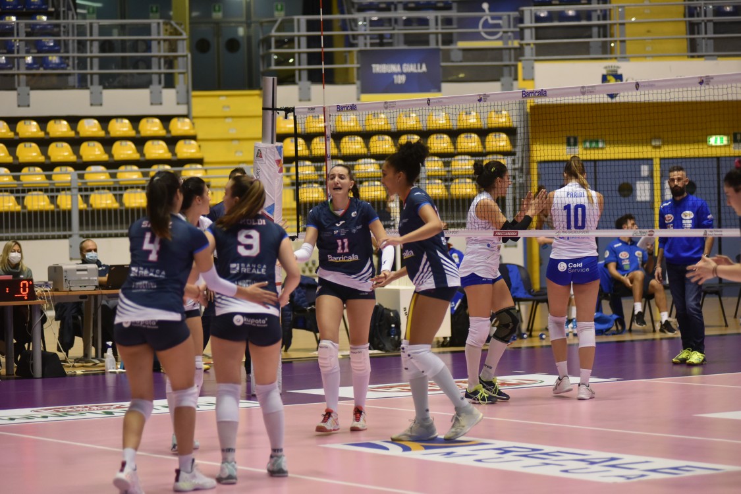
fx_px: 2470
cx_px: 370
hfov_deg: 17.1
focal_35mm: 120
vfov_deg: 11.4
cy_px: 247
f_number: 2.8
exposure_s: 1/1000
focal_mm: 120
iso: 3200
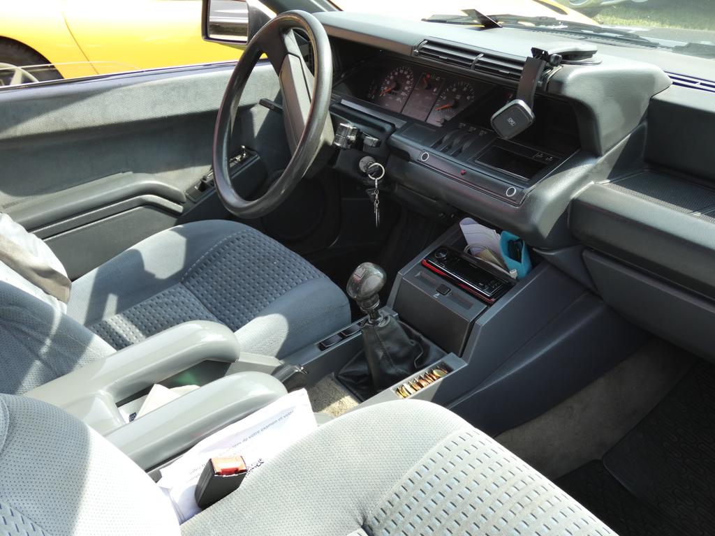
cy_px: 268
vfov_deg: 39.7
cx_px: 358
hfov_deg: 51.4
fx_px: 744
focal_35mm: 36
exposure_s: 1/125
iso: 80
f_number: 3.5
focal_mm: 6.5
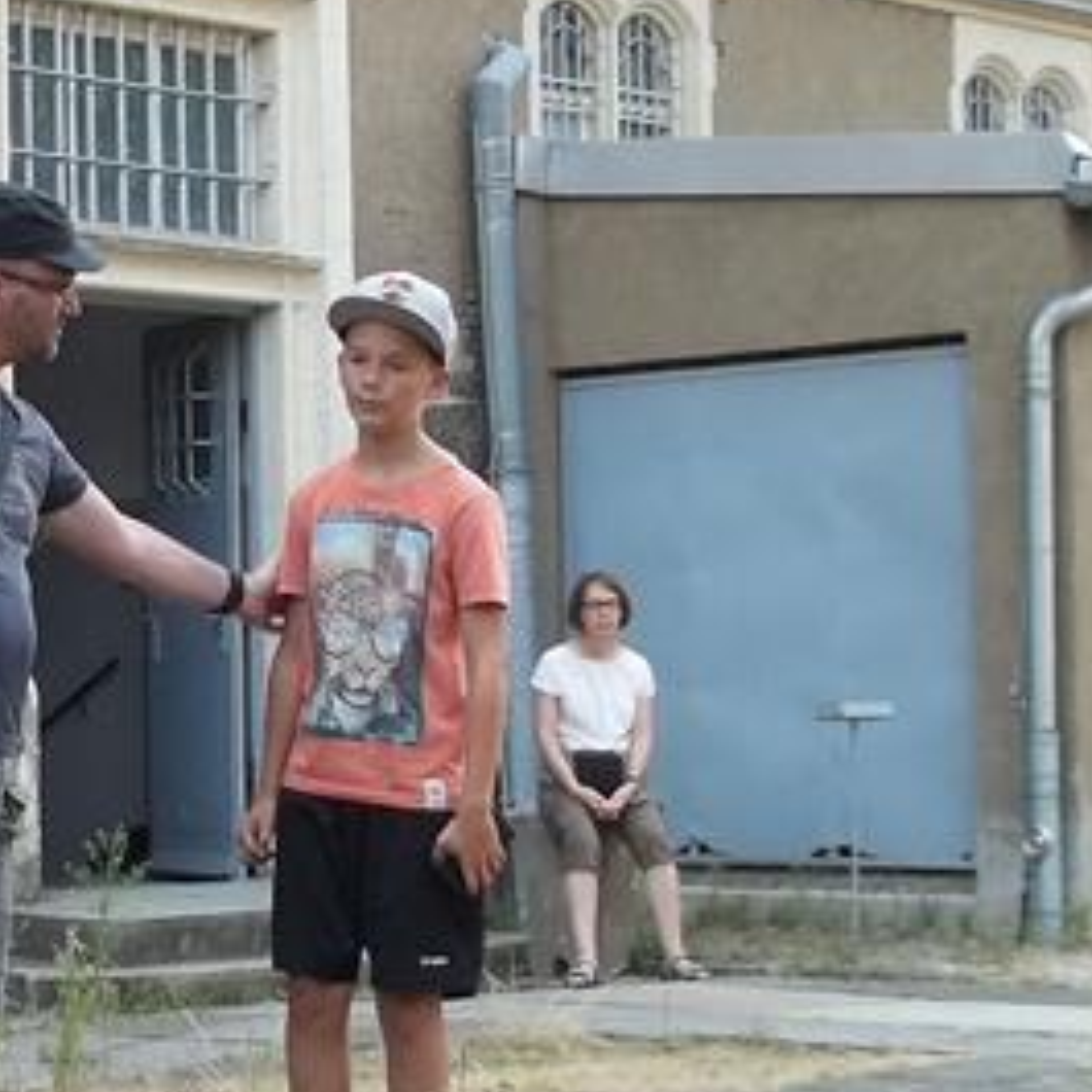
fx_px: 3712
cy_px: 684
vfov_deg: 16.7
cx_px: -74
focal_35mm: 104
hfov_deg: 16.3
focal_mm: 6.5
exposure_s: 1/125
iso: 64
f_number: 3.1
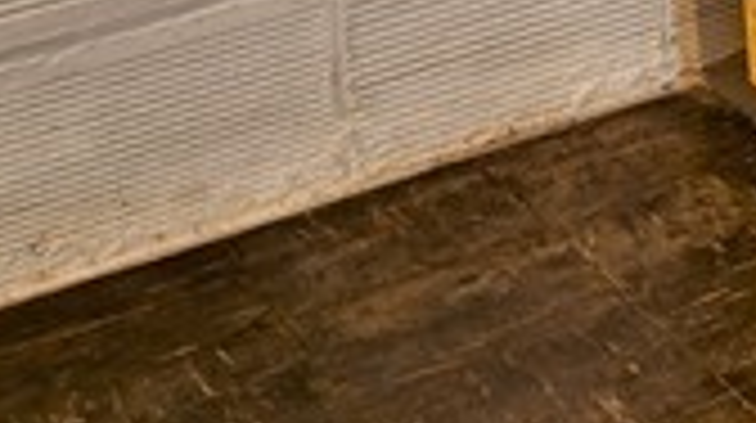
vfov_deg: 8.1
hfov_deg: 12.0
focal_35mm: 122
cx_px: 2070
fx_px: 2443
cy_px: -945
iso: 50
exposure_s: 15
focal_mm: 18
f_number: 10
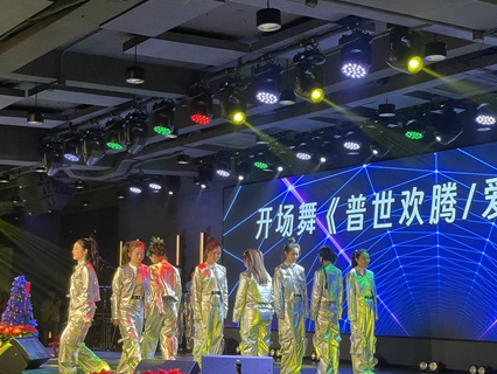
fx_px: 876
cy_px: 172
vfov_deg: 24.0
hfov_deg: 31.6
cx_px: 212
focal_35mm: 61
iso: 160
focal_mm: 6
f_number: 2
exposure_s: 1/80
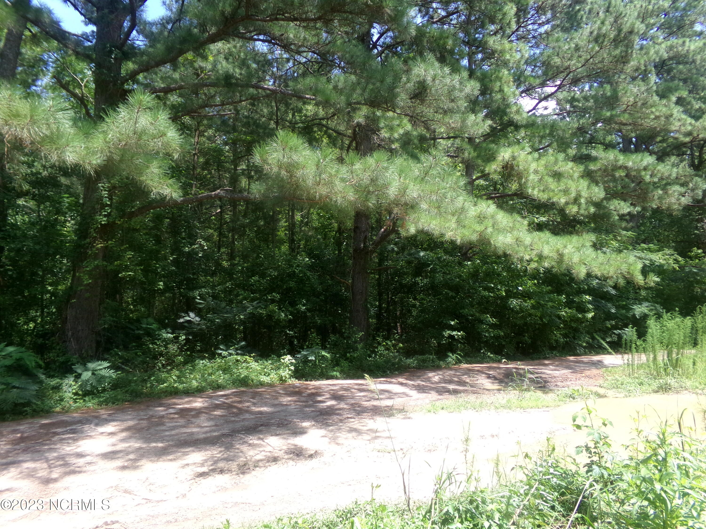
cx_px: 353
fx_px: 489
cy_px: 264
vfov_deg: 56.8
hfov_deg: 71.6
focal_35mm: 24
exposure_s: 1/60
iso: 222
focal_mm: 4.3
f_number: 11.07
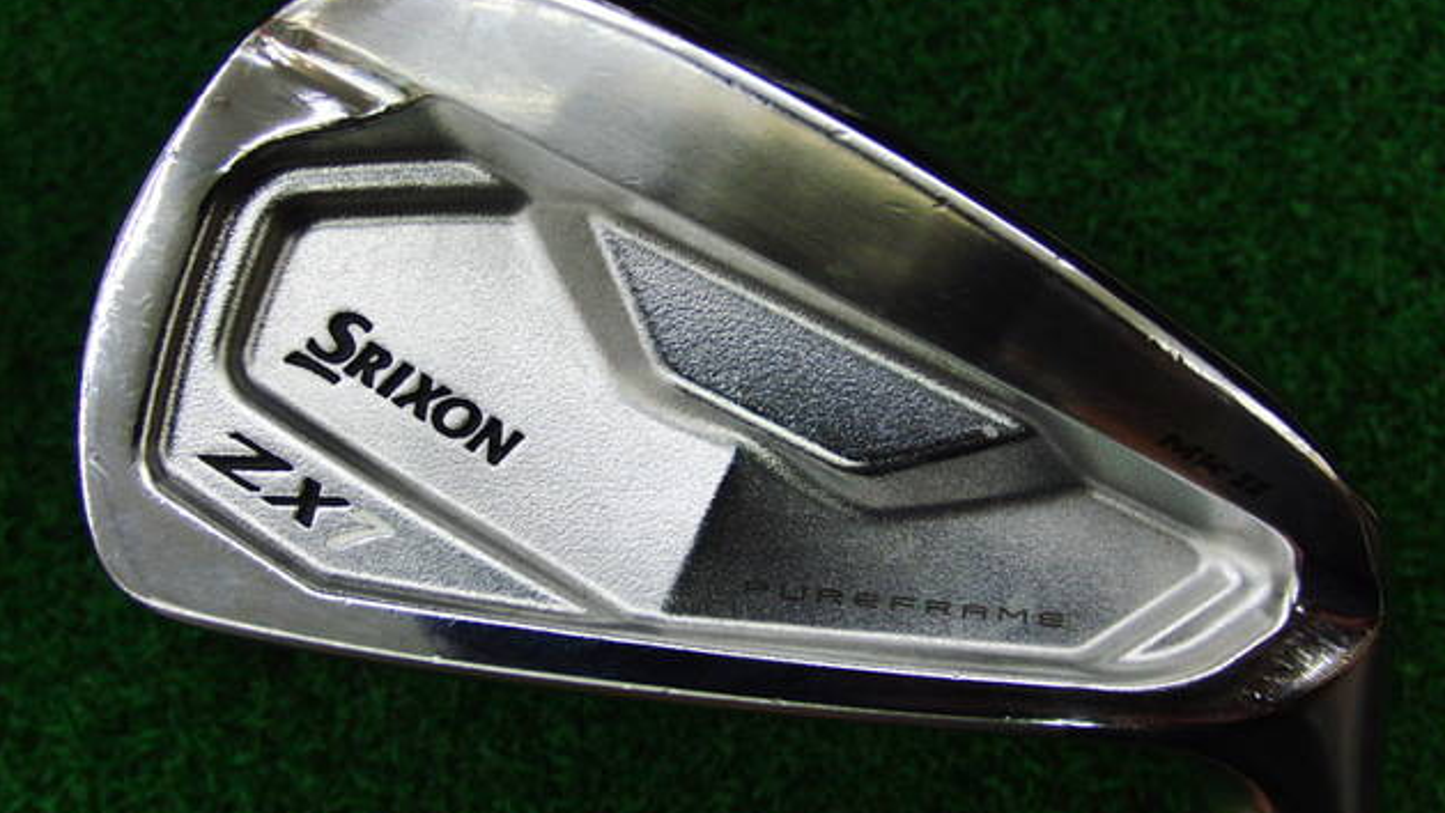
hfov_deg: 49.4
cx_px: 731
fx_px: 1571
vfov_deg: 29.0
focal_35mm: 41
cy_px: 406
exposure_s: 1/80
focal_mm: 6.42
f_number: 3.6
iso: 160
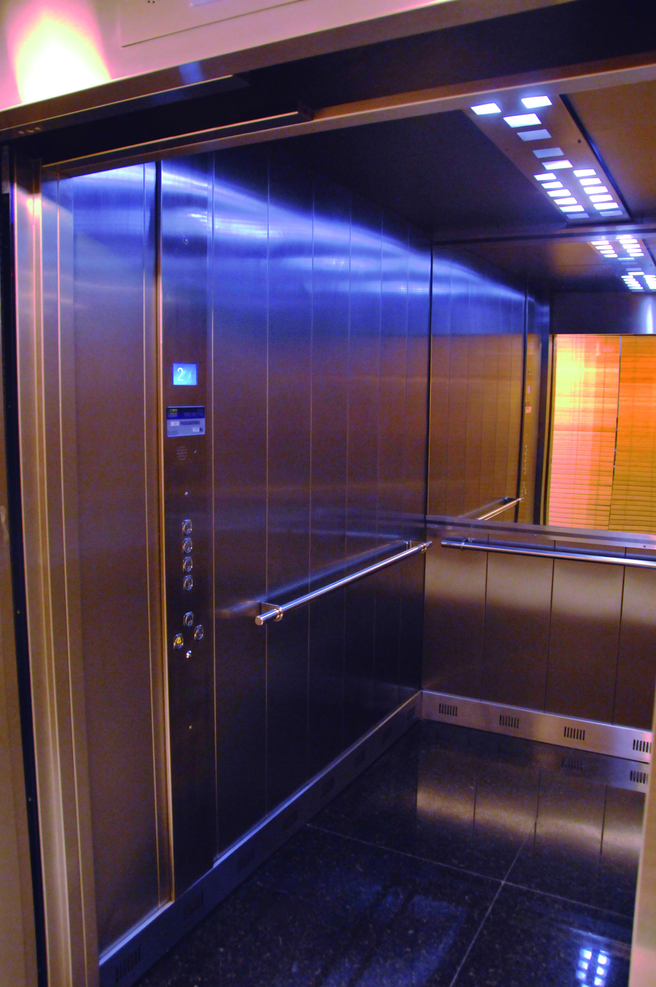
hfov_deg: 47.8
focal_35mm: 27
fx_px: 740
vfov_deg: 67.4
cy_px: 494
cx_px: 328
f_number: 4
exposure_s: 1/40
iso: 1600
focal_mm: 18
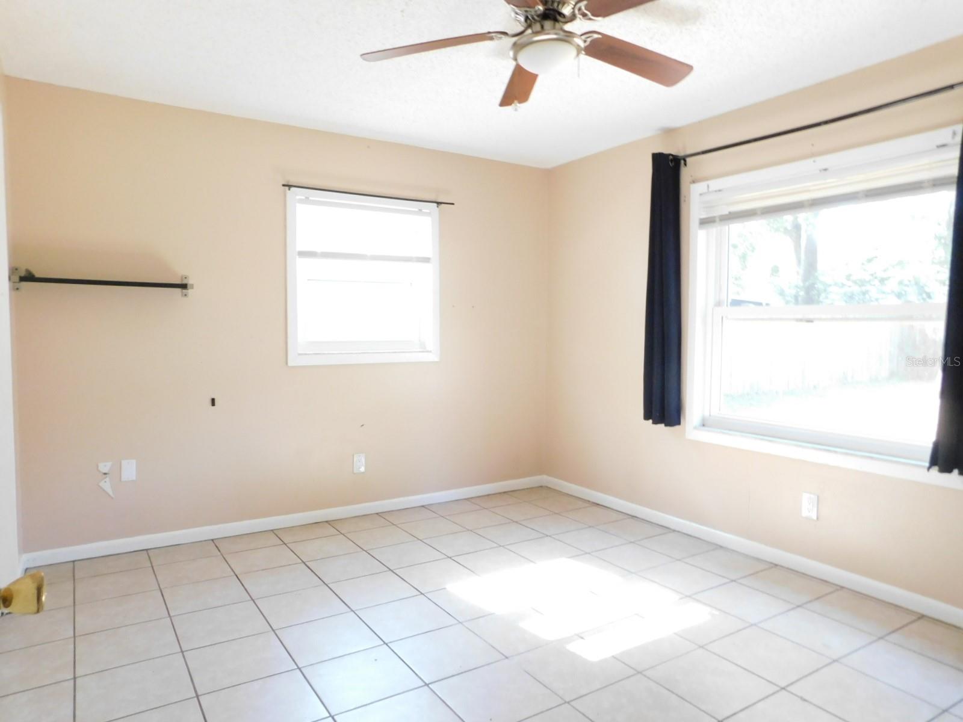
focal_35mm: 23
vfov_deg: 58.9
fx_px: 640
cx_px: 482
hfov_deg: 73.9
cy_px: 361
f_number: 3
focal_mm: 4
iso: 360
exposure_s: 1/30
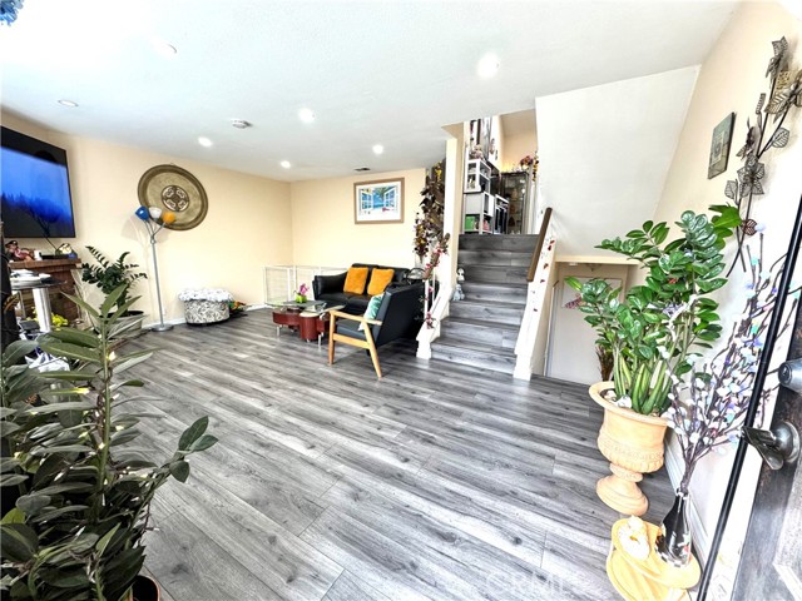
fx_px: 324
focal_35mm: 14
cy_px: 300
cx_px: 401
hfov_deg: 102.1
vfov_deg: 85.7
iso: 200
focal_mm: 2.22
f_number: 2.2
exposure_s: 1/120
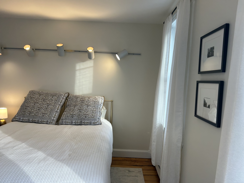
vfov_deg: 53.1
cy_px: 92
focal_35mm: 26
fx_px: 183
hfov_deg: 67.3
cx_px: 122
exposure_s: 1/120
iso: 64
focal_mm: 5.7
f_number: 1.5
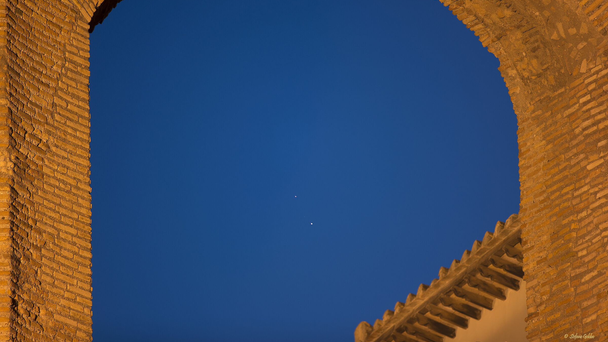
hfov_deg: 6.9
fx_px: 5078
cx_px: 304
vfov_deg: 3.9
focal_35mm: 315
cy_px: 140
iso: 100
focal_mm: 300
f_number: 4.5
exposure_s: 1.6
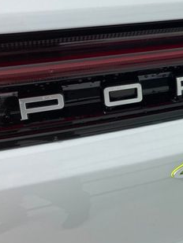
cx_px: 210
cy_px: 90
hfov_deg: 23.4
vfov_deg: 33.0
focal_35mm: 58
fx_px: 409
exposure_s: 1/139
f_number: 1.8
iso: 20
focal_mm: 3.99
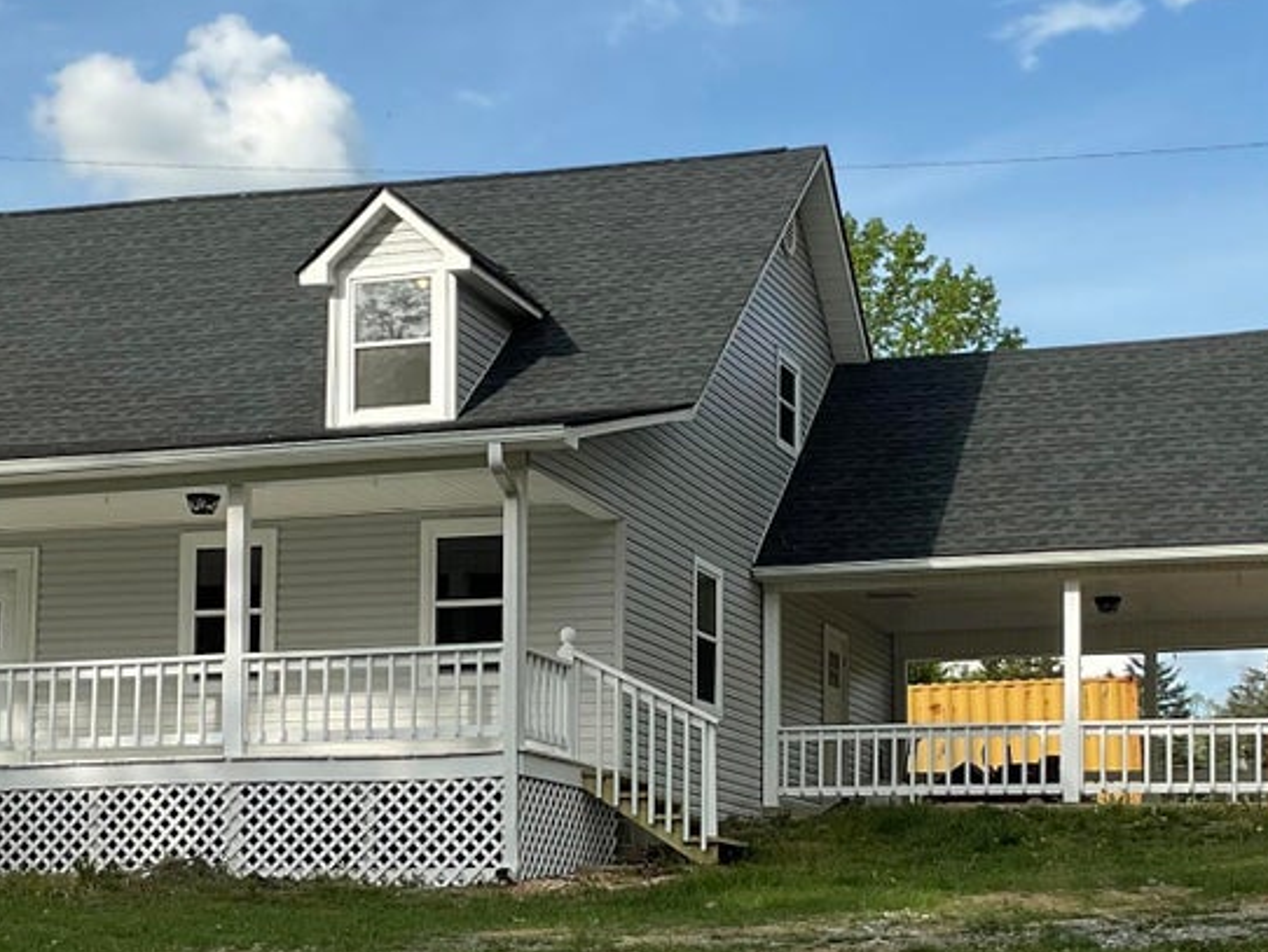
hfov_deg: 26.7
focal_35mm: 73
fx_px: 2675
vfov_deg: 20.1
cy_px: 667
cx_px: 614
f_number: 1.8
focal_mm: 3
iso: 16
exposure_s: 1/1144
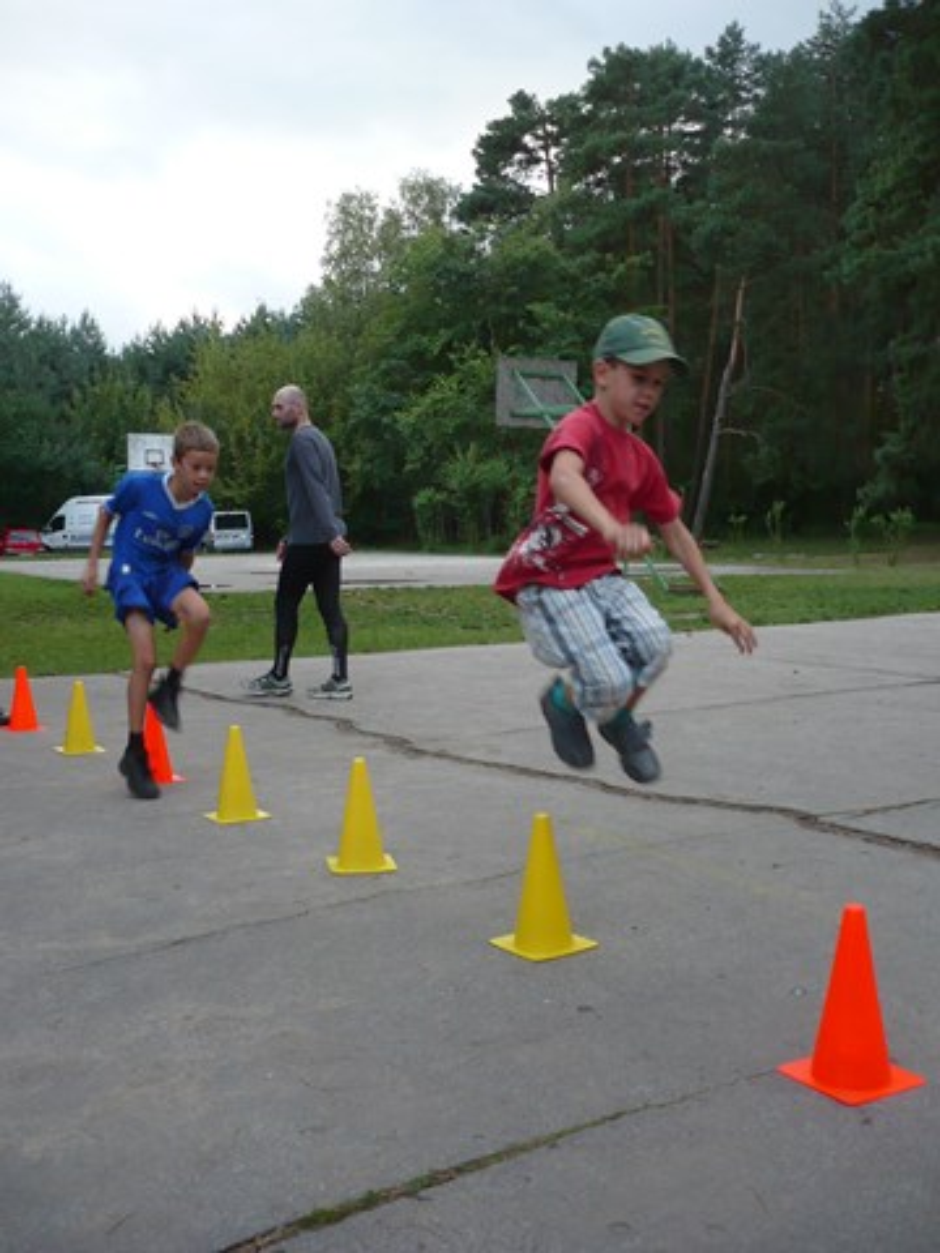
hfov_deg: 40.7
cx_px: 470
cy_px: 626
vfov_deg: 52.6
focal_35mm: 35
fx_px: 1267
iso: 100
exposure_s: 1/125
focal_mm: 5.8
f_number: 2.8
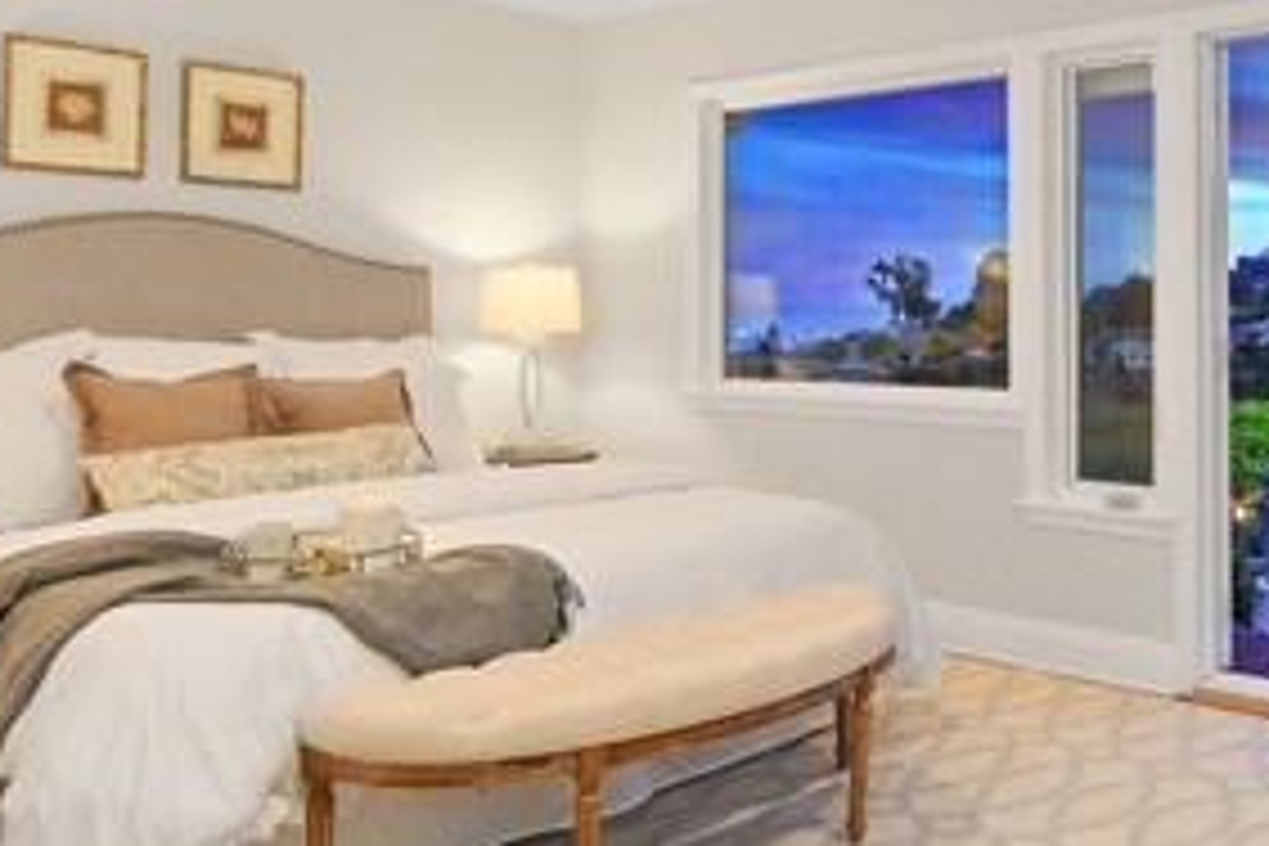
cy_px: 380
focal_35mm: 34
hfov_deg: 54.4
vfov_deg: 38.8
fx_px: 1198
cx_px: 868
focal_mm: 10
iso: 1250
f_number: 8
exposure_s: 1/15
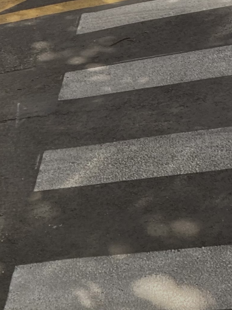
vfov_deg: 21.1
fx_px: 804
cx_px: -82
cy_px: 303
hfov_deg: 15.5
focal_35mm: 90
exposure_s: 1/122
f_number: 2.2
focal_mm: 2.71
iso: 32
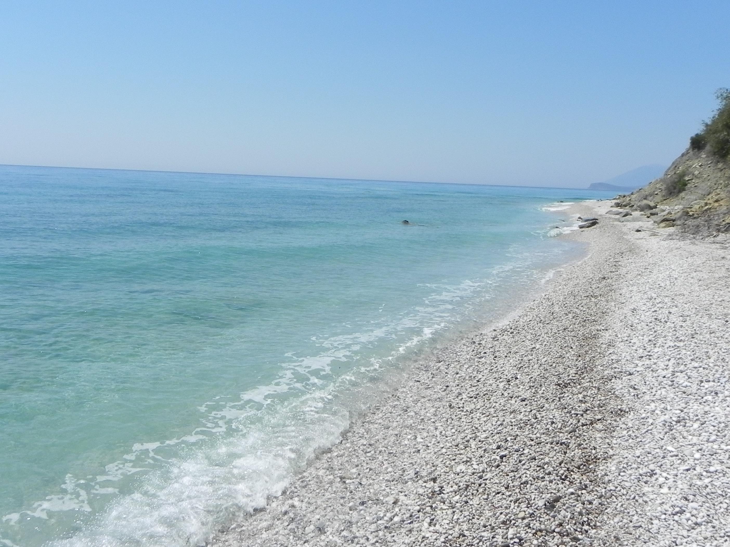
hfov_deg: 67.3
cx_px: 365
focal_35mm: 26
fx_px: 548
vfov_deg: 53.1
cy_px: 274
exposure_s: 1/504
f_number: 8
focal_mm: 4.6
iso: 160
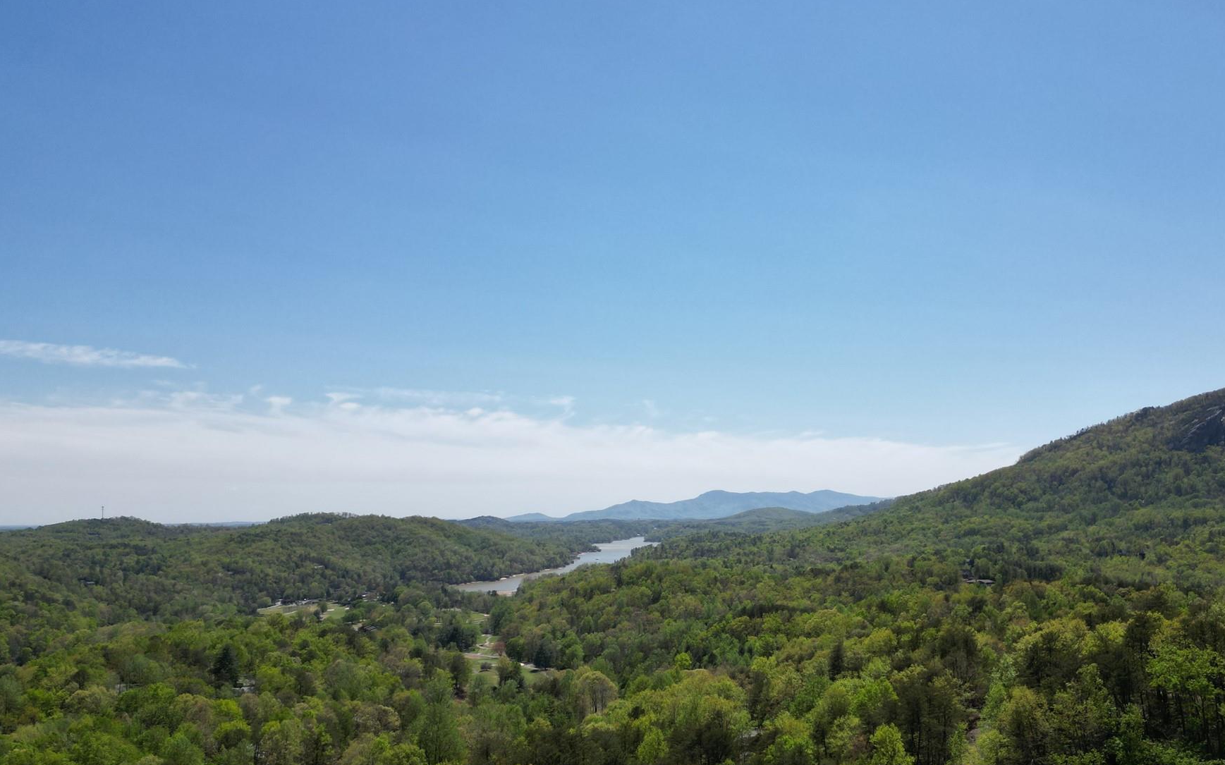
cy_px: 459
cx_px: 709
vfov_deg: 41.6
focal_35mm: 30
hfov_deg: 62.6
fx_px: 1001
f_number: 1.7
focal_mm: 6.72
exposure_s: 1/4000
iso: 110
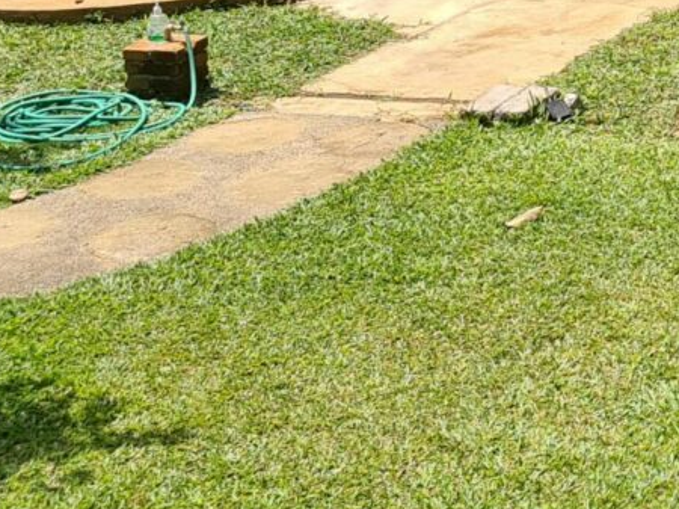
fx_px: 2176
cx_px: 899
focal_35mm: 111
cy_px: -227
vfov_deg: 12.7
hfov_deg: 16.7
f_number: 1.8
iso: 50
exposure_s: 1/1840
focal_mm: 5.4
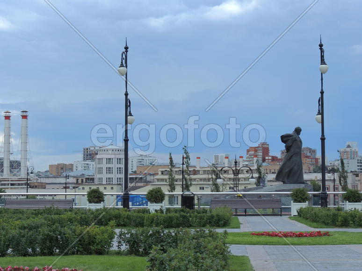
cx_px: 181
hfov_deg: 26.0
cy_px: 136
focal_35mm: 75
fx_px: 784
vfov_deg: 19.6
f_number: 7.8
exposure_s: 1/160
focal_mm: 13.3
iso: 100
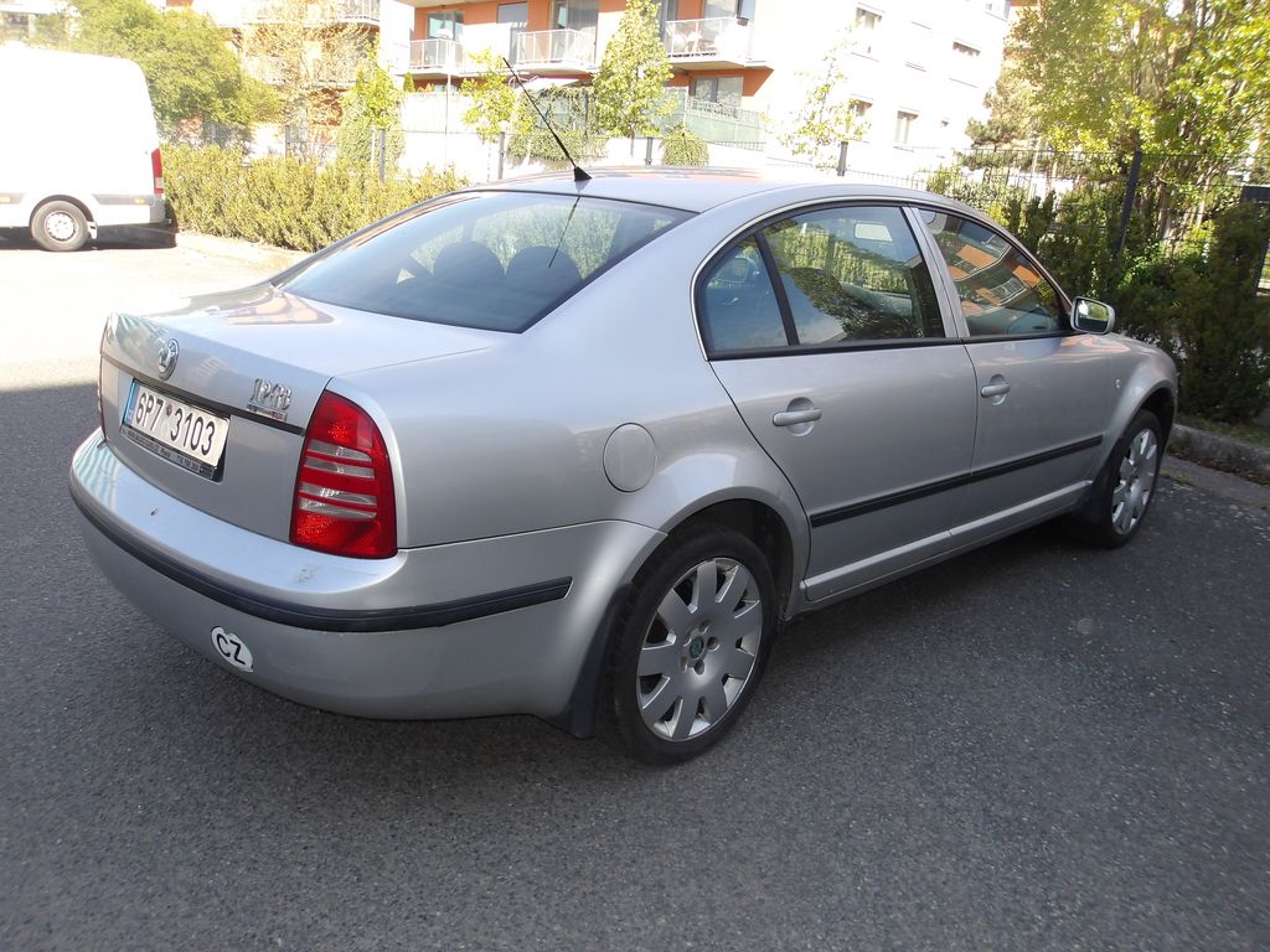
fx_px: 991
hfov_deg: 65.3
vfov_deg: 51.4
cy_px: 476
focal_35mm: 27
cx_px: 635
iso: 100
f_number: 3
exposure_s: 1/327
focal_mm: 4.9
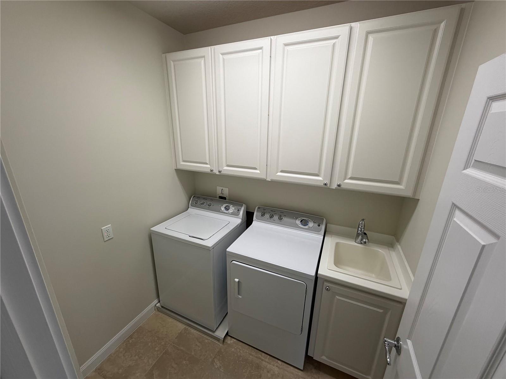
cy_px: 190
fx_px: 205
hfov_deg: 102.1
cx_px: 253
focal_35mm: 14
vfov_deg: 85.7
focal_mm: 2.22
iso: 160
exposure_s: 1/120
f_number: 2.2
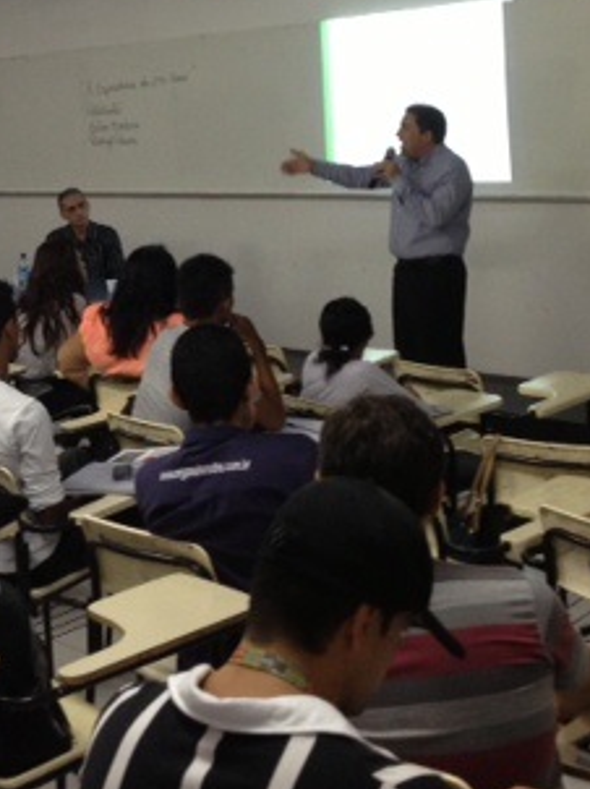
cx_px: 52
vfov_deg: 27.5
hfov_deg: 20.5
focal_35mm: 70
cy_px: 212
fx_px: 1593
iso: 125
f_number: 2.4
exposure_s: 1/20
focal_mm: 4.13
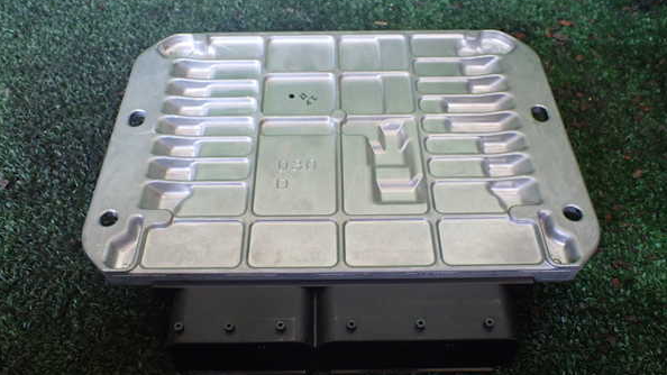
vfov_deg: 35.6
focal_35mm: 33
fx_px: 584
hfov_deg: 59.5
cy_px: 182
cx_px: 332
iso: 800
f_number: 2.3
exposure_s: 1/125
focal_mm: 5.4
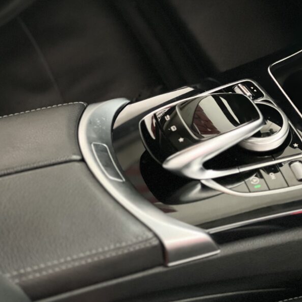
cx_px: 195
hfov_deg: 18.8
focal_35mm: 92
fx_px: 908
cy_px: 152
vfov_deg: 18.9
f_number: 2.8
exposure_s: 1/15
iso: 1250
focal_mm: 9
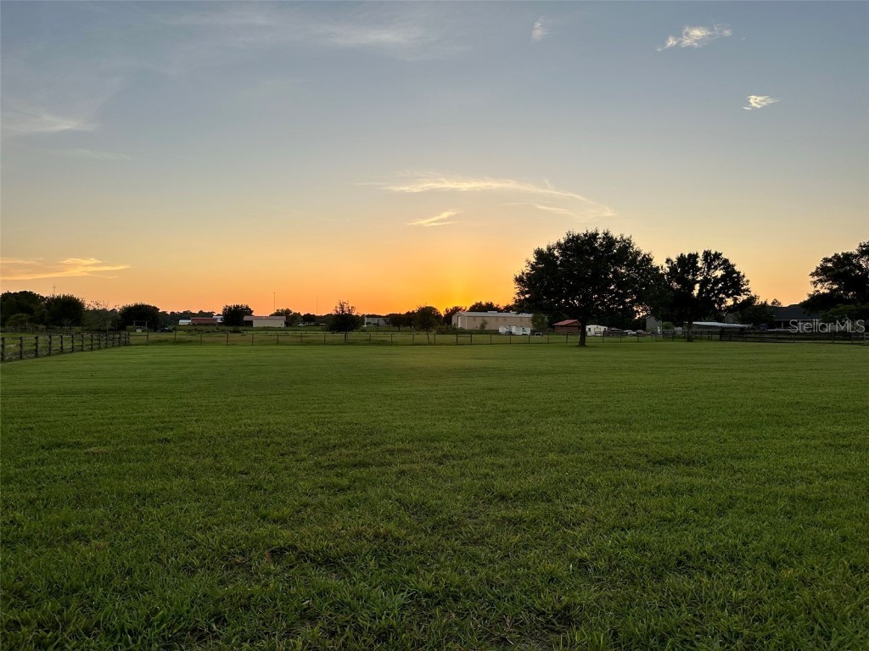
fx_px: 602
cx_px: 434
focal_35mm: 24
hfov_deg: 71.6
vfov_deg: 56.8
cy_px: 326
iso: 80
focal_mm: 6.86
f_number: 1.78
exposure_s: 1/1119
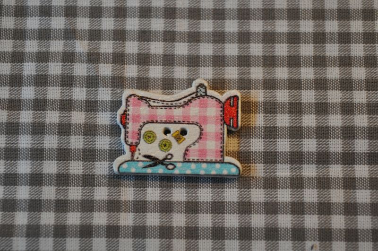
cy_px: 126
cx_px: 189
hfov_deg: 24.7
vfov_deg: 16.5
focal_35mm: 82
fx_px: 865
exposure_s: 1/30
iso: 800
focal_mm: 55
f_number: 5.6
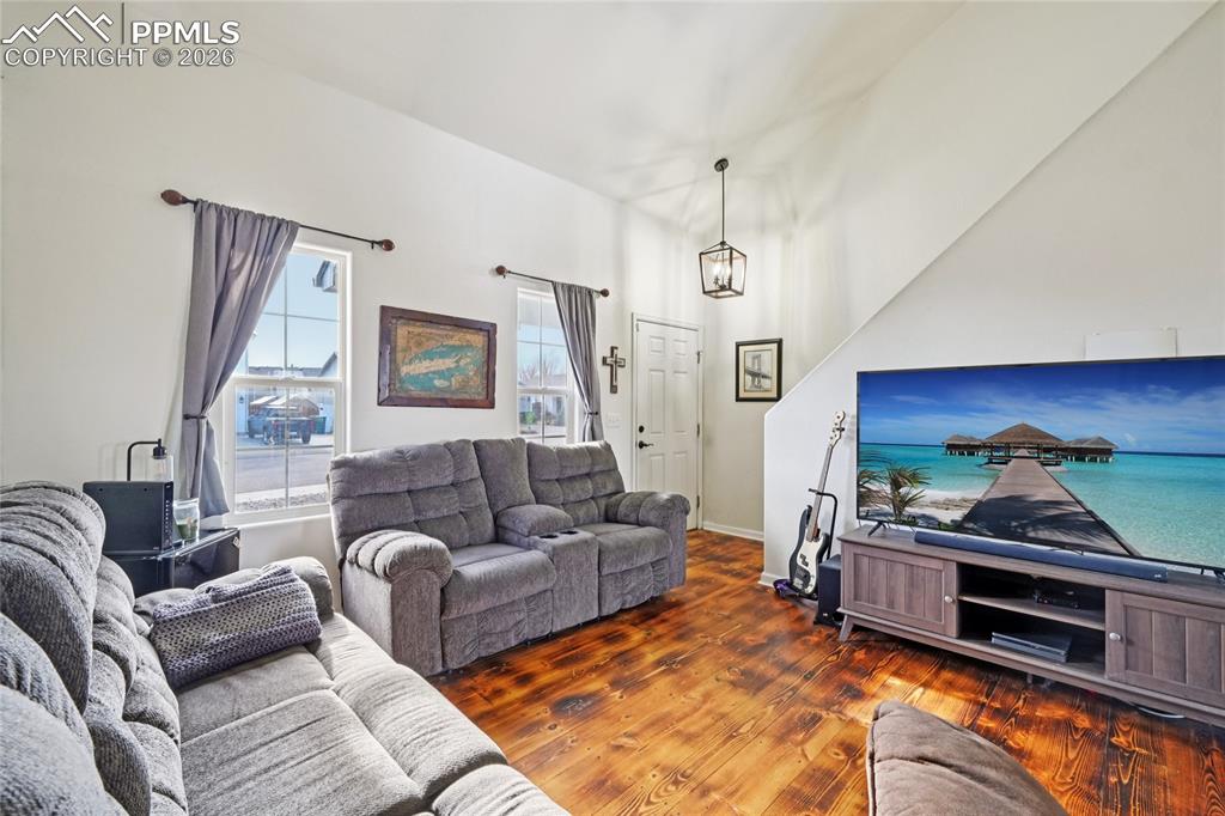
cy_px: 408
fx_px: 510
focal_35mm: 15
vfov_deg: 77.3
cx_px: 612
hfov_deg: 100.4
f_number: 8
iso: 800
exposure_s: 1/13
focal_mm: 10
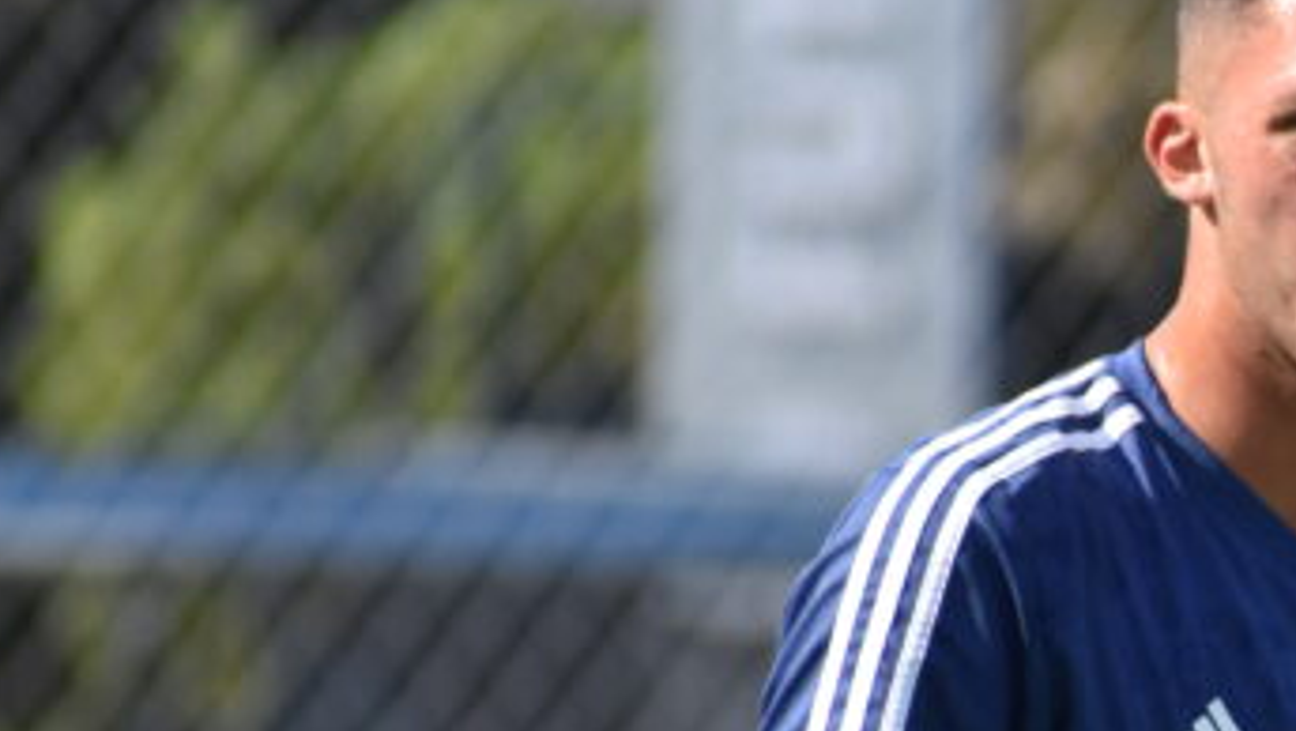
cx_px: 1326
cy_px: 518
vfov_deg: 0.9
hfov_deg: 1.5
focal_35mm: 1403
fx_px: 48244
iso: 800
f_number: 6.3
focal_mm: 300
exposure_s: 1/2000
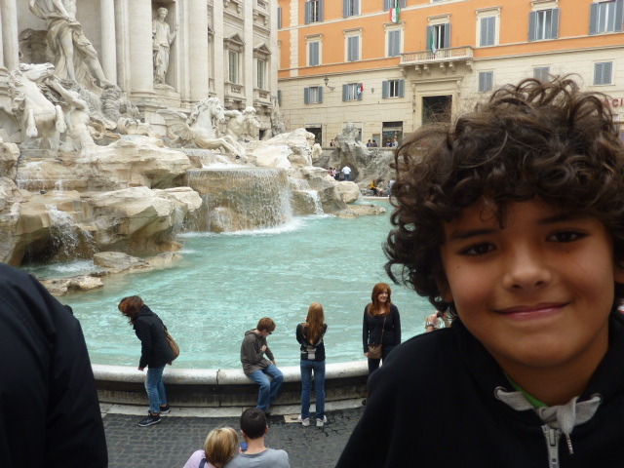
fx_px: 523
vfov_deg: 48.2
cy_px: 234
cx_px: 312
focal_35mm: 29
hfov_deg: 61.7
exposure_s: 1/160
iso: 80
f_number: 4
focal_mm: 4.1
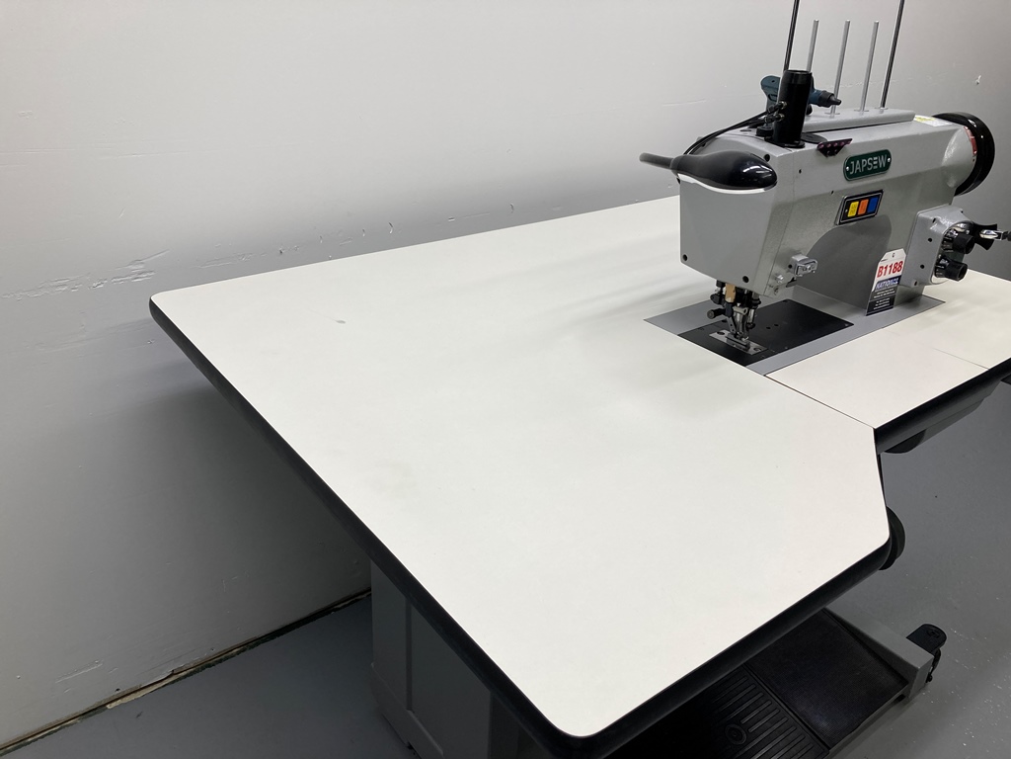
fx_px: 818
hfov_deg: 63.4
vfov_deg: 49.7
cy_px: 380
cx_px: 506
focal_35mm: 28
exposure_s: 1/120
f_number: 1.8
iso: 32
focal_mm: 3.99
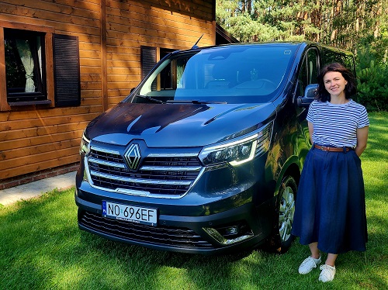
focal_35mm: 23
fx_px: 258
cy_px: 145
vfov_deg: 58.8
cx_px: 194
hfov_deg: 74.0
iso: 25
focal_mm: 6.4
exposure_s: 1/182
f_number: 1.8
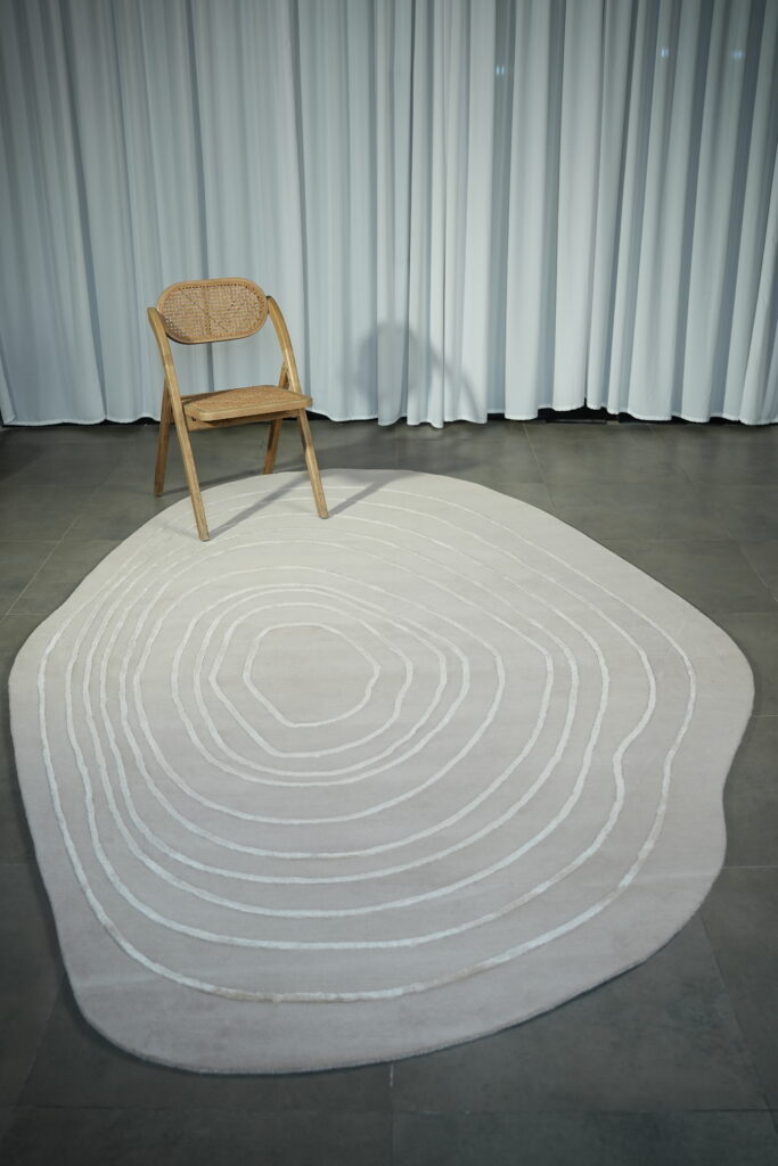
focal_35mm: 35
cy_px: 583
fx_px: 1134
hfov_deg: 37.9
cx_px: 389
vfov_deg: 54.4
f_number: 2.8
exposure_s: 1/500
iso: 500
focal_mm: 35
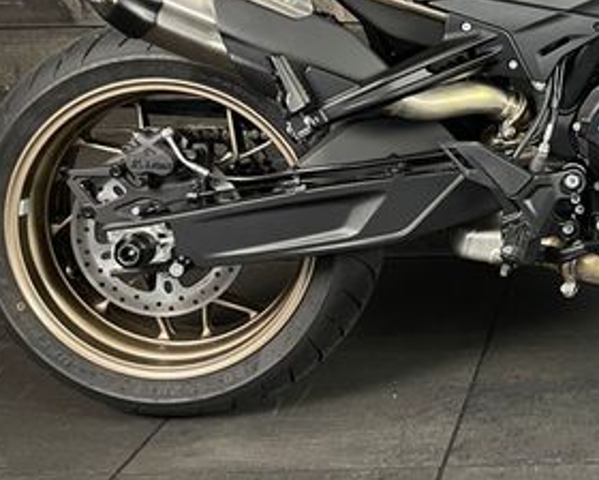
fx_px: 1028
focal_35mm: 58
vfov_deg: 25.0
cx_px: 638
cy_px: 4
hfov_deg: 29.7
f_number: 1.6
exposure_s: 1/25
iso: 500
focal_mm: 4.2
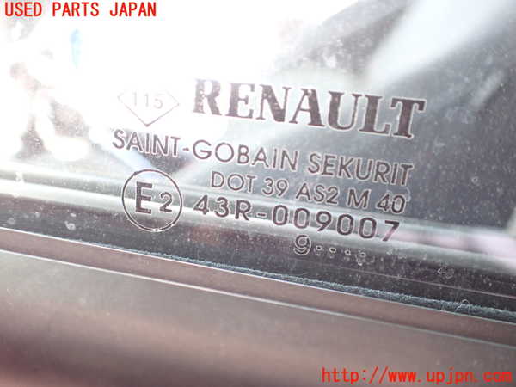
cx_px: 258
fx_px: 447
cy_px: 194
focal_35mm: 30
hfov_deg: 60.0
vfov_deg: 46.8
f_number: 2.3
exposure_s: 1/100
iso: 800
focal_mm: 5.4
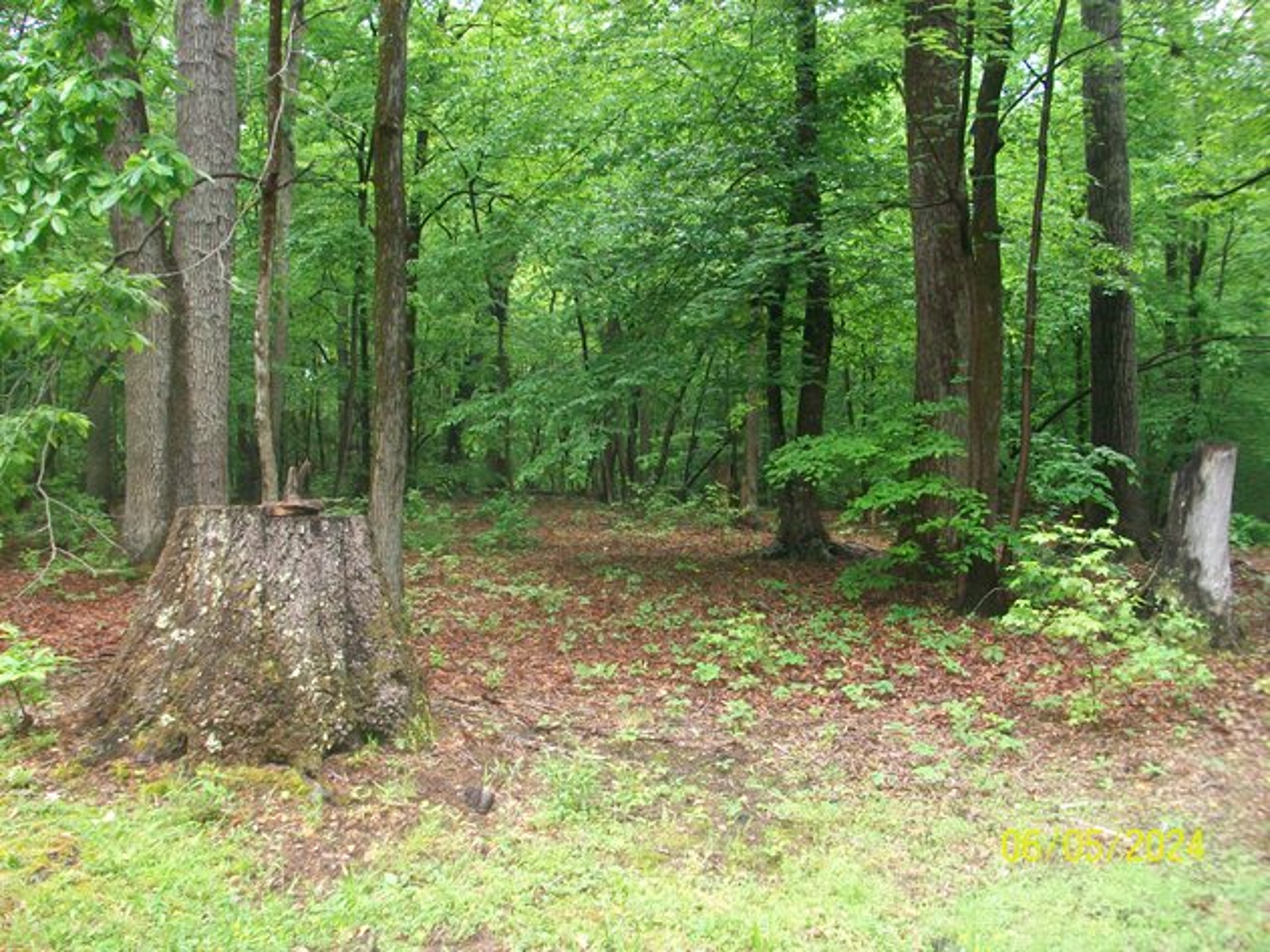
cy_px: 476
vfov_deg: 41.8
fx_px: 1247
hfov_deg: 54.0
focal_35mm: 34
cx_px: 635
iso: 160
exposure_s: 1/100
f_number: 2.8
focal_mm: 5.7
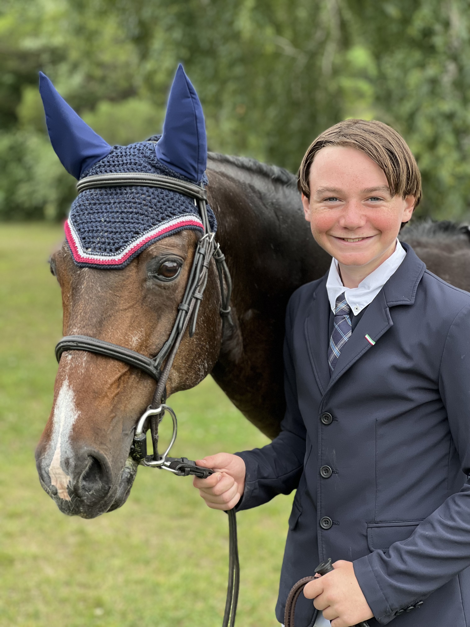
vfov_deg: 25.3
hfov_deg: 19.1
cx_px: 235
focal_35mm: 77
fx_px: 1394
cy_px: 314
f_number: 2.8
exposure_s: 1/121
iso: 50
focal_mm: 9
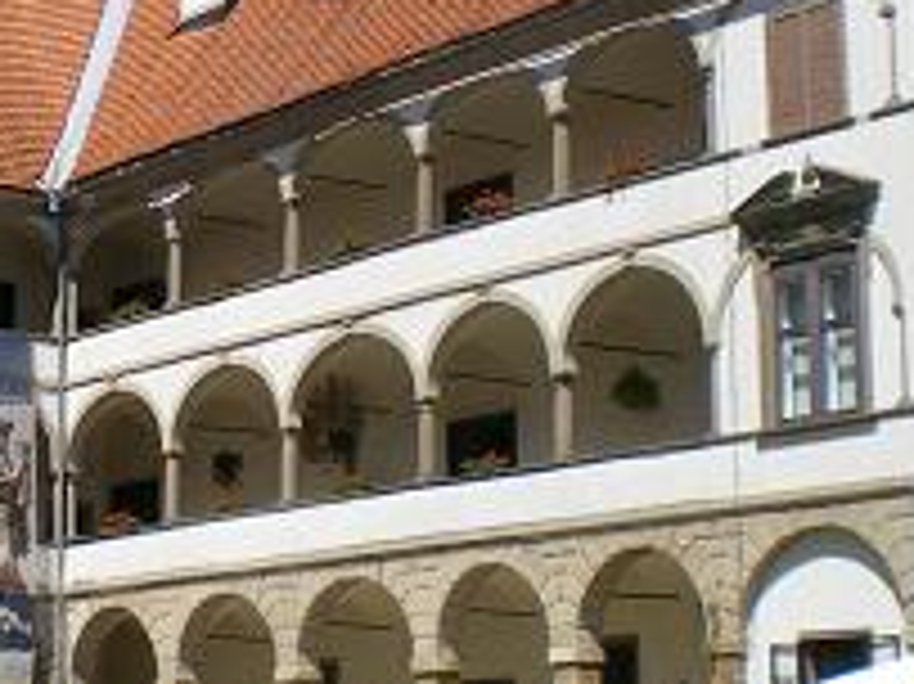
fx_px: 2612
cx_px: 63
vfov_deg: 14.9
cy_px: 490
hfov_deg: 19.4
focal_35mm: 99
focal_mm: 6.3
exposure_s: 1/500
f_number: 4.6
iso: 64
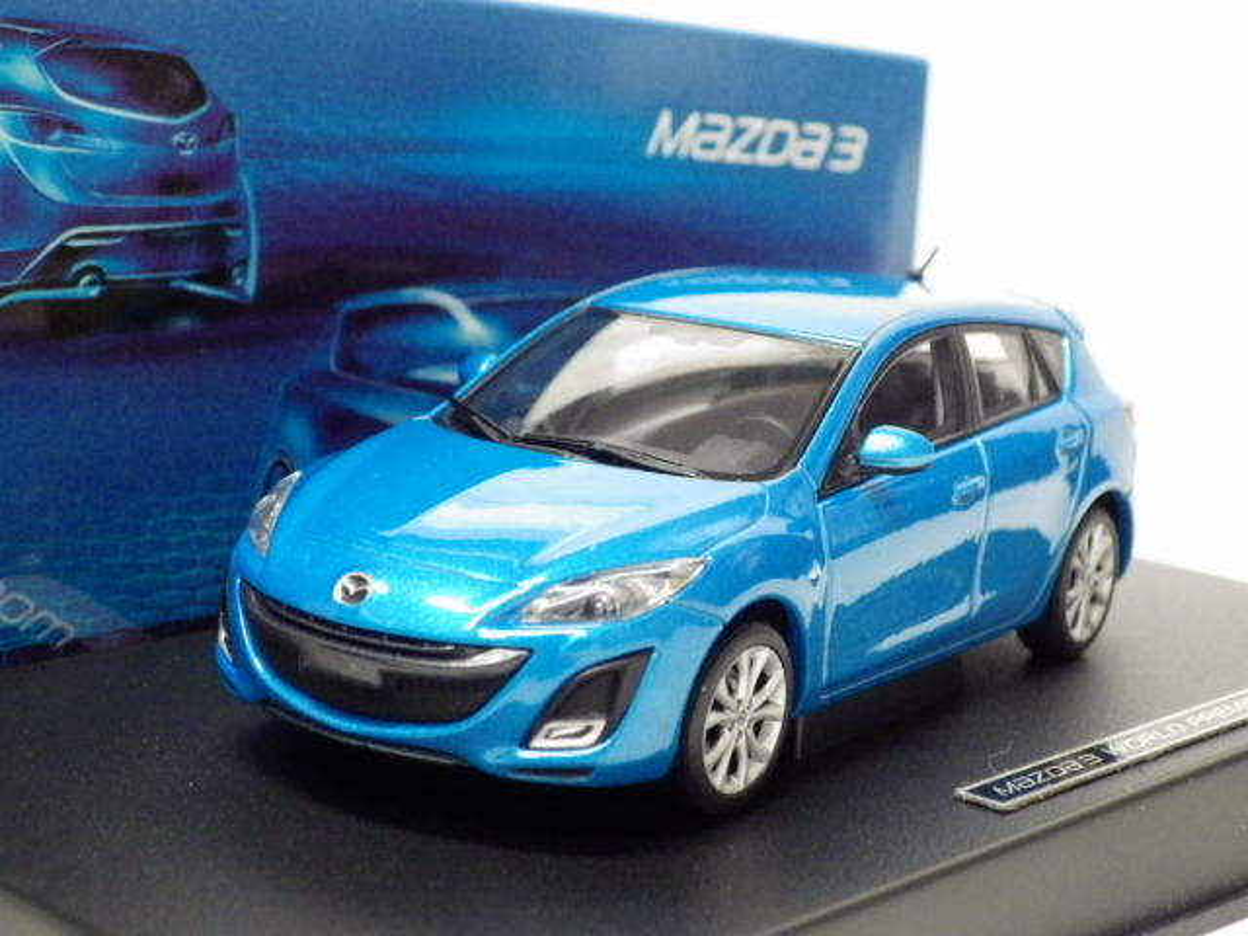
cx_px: 624
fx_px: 2560
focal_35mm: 71
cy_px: 468
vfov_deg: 20.7
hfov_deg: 27.4
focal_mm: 12.8
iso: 1600
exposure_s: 1/20
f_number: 4.2
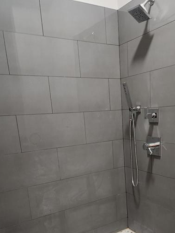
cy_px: 161
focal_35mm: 35
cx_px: 111
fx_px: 236
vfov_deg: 51.3
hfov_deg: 40.4
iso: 640
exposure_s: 1/30
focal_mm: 5.4
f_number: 1.8
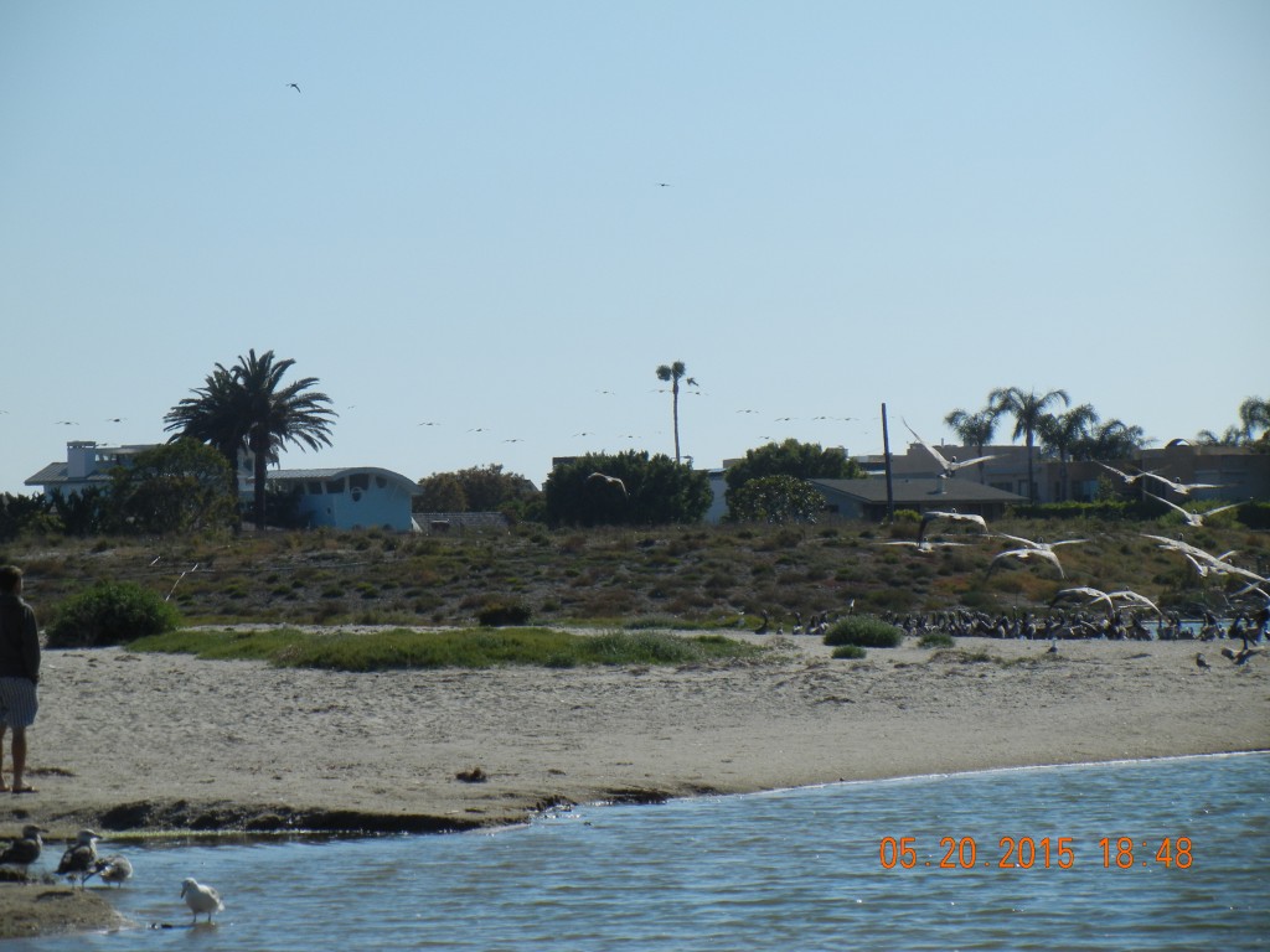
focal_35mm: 174
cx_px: 635
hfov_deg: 11.4
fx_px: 6384
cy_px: 476
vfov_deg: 8.5
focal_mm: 31.4
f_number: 9.2
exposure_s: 1/524
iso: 160
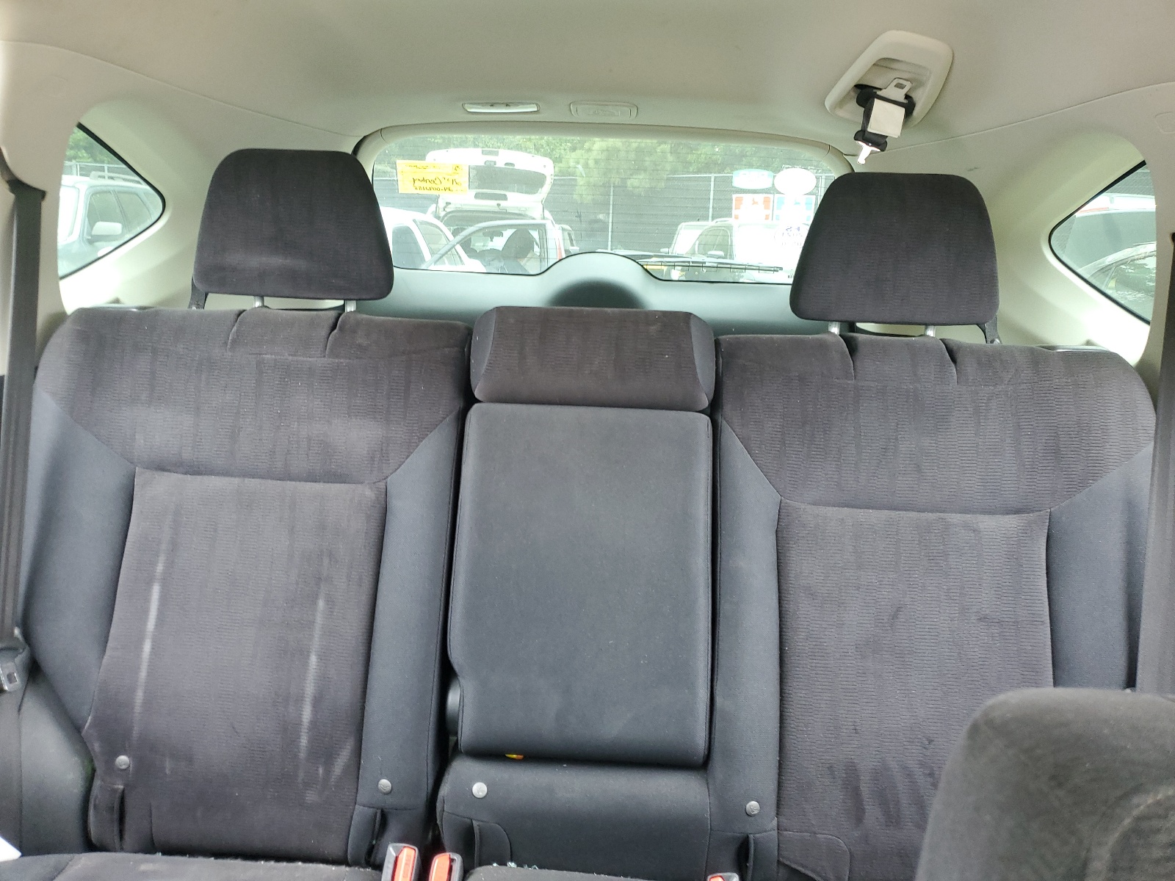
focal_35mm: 26
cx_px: 588
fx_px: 883
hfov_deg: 67.3
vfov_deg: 53.1
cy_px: 440
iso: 139
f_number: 1.5
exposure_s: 1/60.2
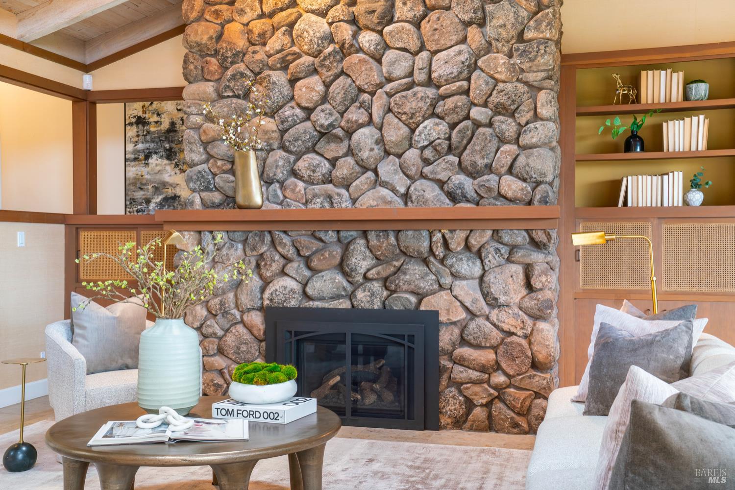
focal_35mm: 41
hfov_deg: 47.4
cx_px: 368
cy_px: 245
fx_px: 837
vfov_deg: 32.6
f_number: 14
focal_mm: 41
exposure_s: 1/2
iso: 200
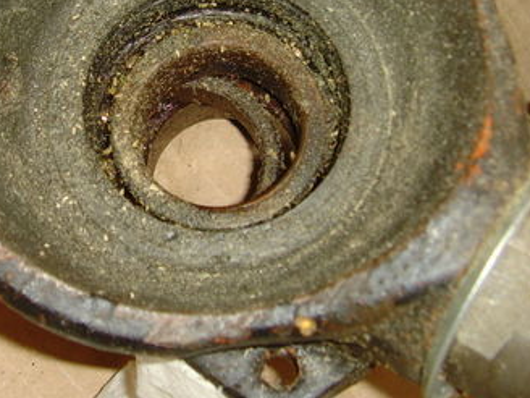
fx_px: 1164
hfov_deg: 25.3
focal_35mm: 76
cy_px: 113
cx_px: 121
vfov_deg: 19.3
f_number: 3.5
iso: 100
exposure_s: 1/1.43
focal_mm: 6.6
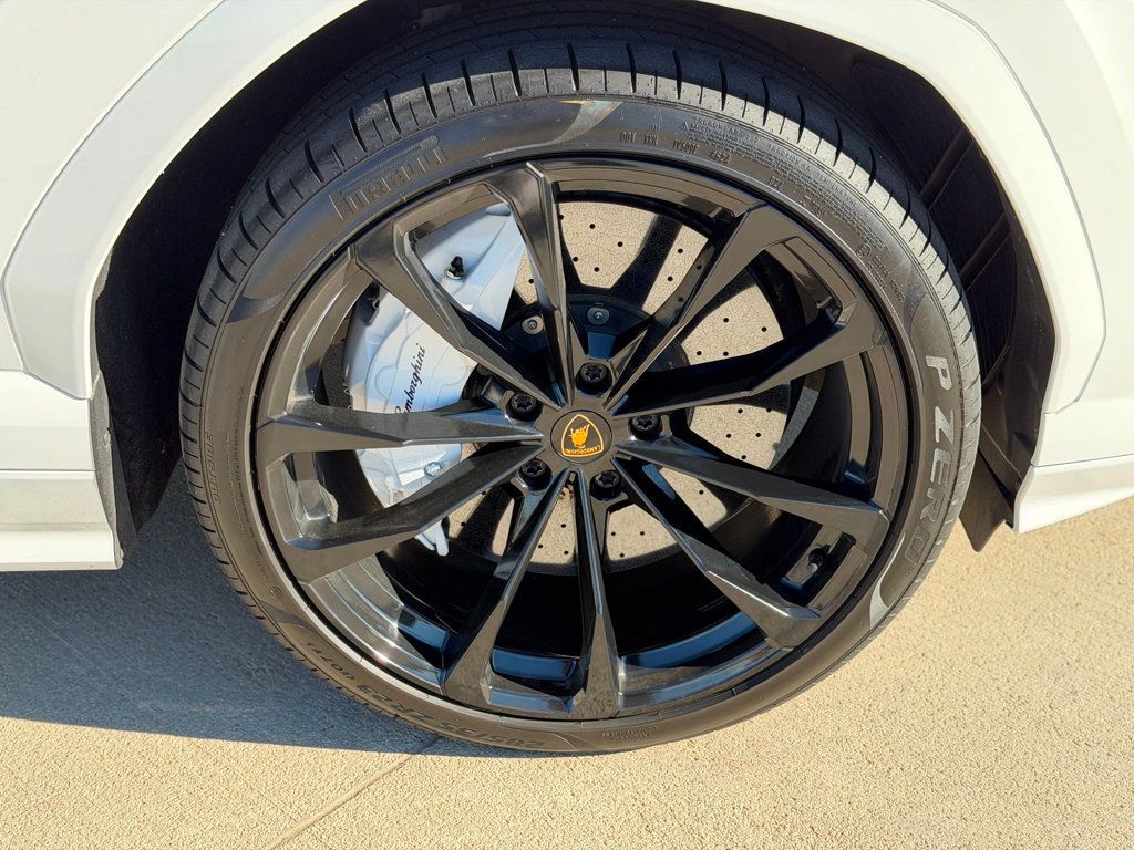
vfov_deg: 30.3
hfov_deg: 39.7
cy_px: 425
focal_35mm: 48
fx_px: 1572
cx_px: 567
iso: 80
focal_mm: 6.76
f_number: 1.78
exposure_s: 1/837
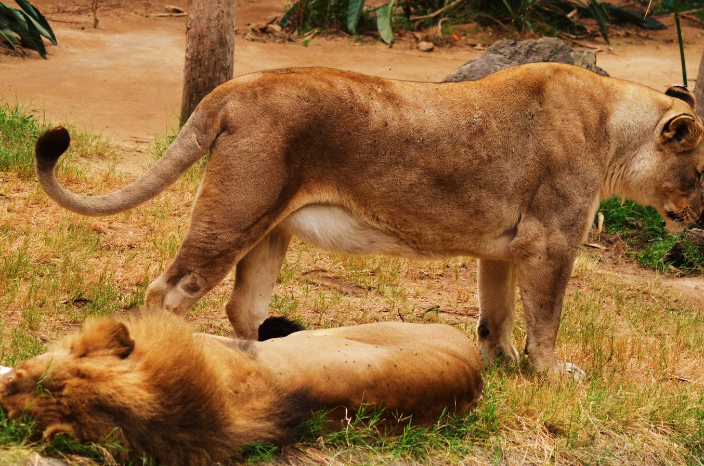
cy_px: 238
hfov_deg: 10.6
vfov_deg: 7.0
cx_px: 352
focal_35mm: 195
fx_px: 3806
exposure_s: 1/500
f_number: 5.6
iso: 400
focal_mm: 110
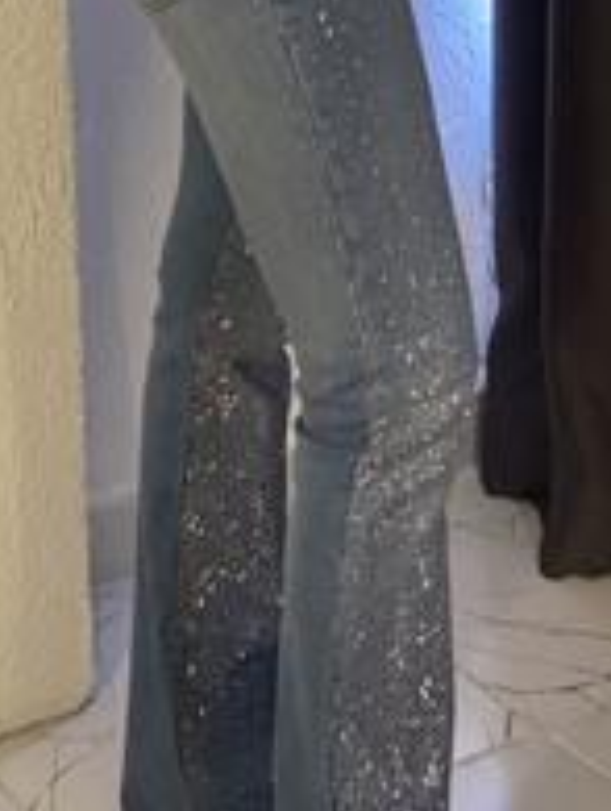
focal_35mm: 110
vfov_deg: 17.8
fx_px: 2580
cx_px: 224
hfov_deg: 13.5
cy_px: 277
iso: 400
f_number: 2
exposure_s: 1/35
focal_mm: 6
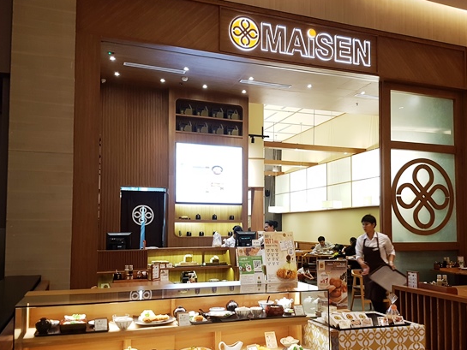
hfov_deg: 58.3
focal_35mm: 31
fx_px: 418
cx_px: 245
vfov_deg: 45.3
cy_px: 203
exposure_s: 1/50
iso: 200
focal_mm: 4.2
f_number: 1.7
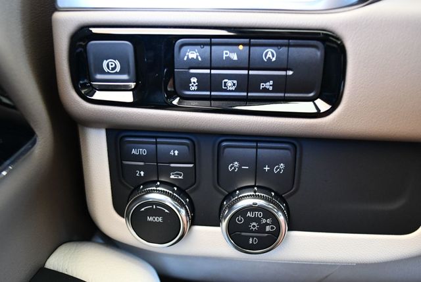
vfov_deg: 36.9
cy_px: 141
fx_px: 421
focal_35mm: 36
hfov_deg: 53.1
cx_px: 210
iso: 3200
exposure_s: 1/100
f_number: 3.5
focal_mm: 18
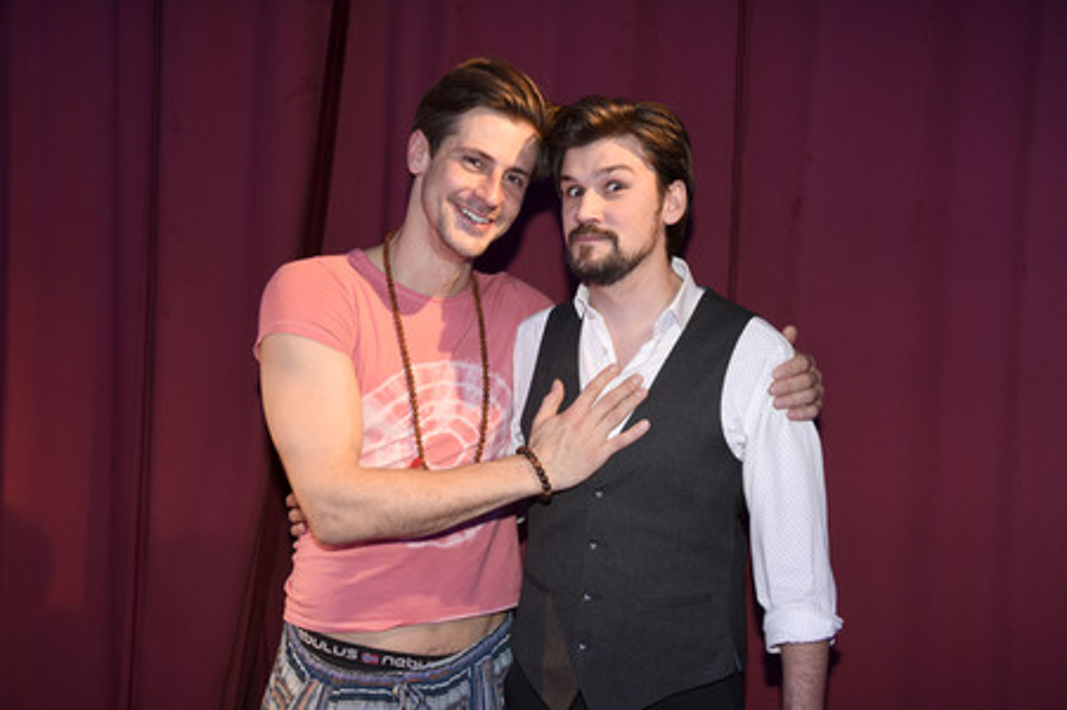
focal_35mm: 44
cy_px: 355
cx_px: 534
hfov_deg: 44.5
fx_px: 1303
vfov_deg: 30.5
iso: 1250
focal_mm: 44
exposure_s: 1/60
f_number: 6.3
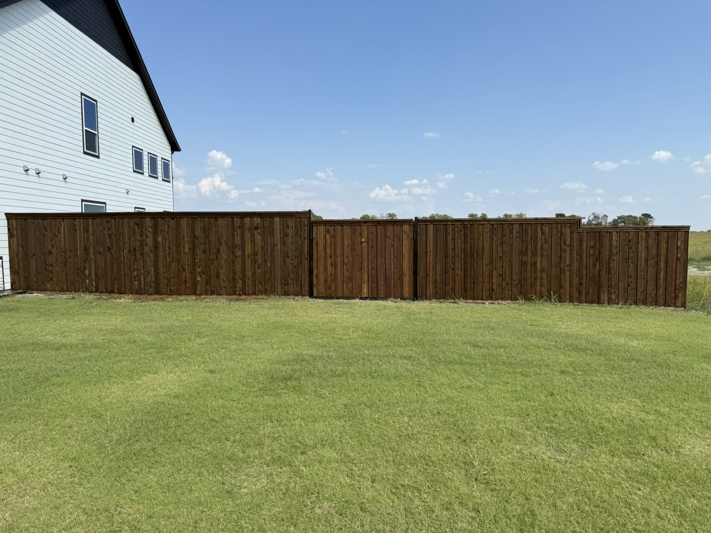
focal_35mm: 24
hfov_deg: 71.6
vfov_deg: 56.8
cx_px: 356
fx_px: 493
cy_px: 266
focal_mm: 6.76
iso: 80
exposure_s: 1/4975
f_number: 1.78
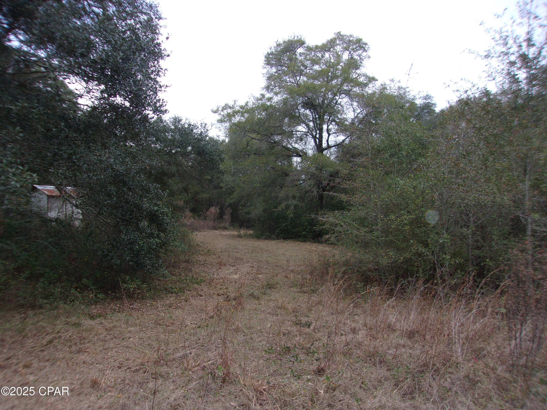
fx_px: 427
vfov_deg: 51.4
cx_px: 274
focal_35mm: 27
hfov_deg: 65.3
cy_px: 205
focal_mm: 4.9
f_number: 3
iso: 80
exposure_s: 1/340
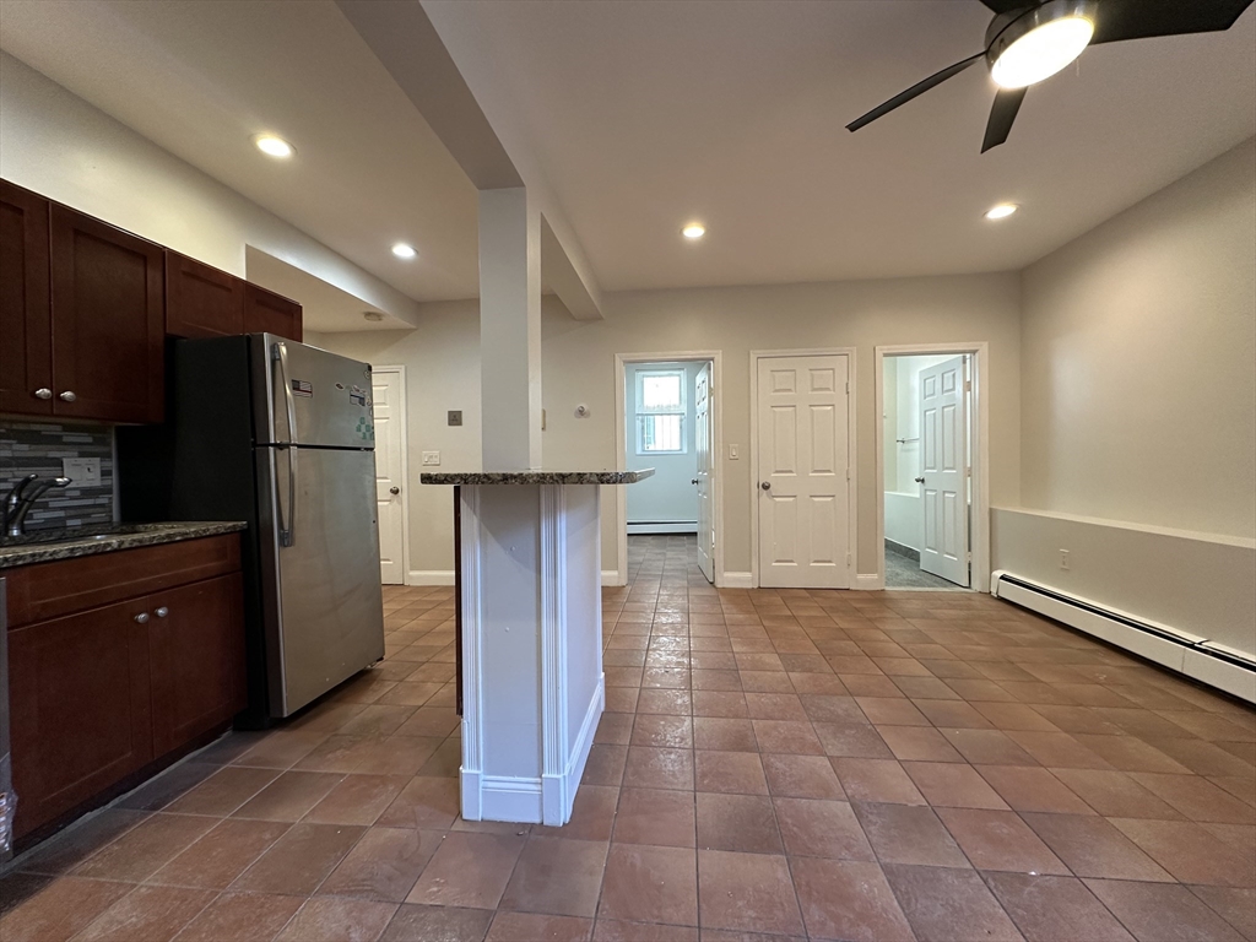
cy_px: 471
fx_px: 508
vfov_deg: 85.7
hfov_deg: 102.1
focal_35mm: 14
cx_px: 628
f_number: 2.2
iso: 160
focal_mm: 2.22
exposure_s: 1/60
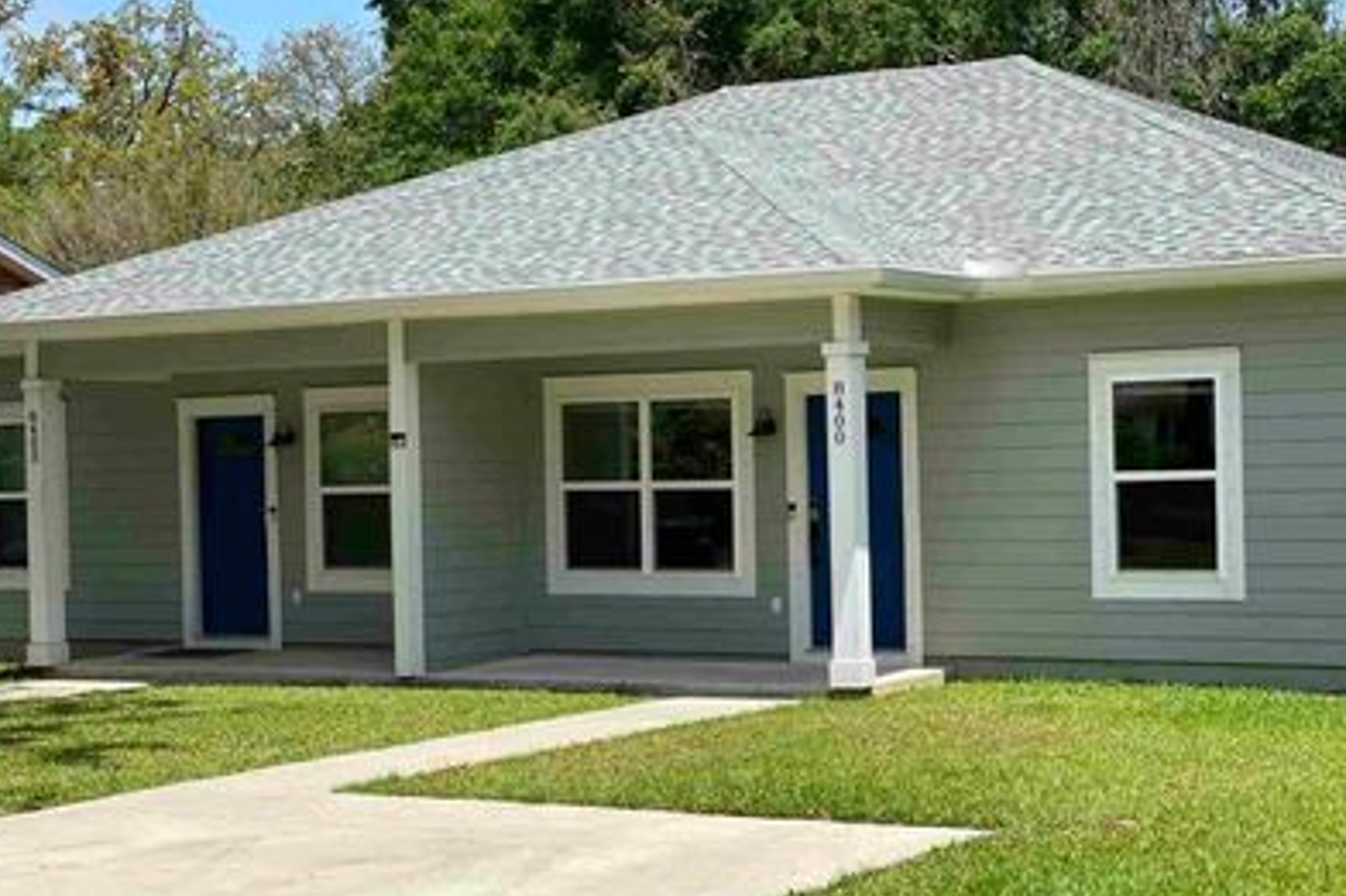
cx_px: 810
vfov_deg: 19.7
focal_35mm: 69
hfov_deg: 29.2
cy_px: 527
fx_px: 2579
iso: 25
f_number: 2
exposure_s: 1/888
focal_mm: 6
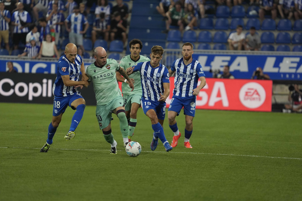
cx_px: 151
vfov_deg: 3.1
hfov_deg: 4.6
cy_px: 100
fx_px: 3758
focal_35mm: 448
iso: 3200
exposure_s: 1/800
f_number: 6.3
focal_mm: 448
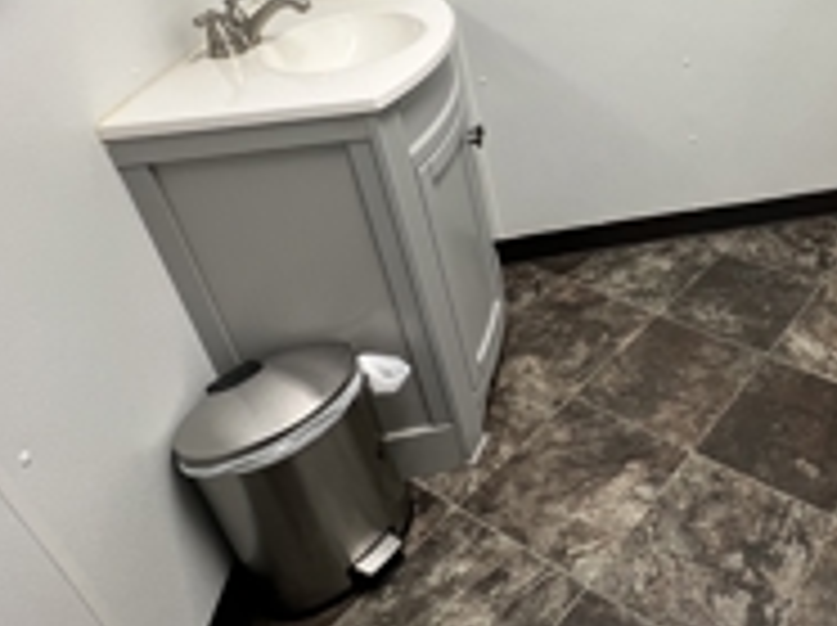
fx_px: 676
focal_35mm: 28
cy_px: 176
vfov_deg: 48.2
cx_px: 778
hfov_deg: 54.0
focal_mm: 1.57
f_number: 1.8
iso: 160
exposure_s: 1/60
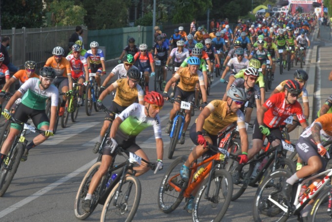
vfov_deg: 11.4
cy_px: 111
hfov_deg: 17.1
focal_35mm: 120
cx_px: 166
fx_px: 1107
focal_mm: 80
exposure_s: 1/500
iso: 400
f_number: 10
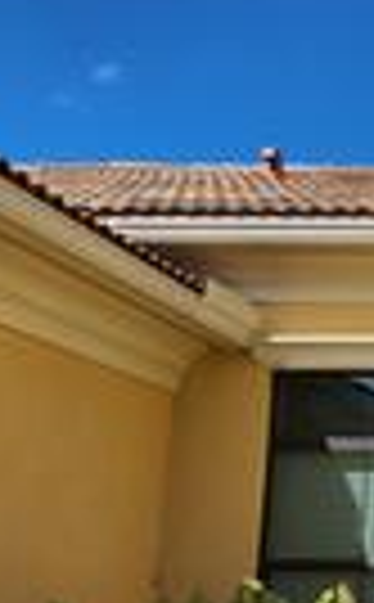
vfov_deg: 28.1
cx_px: 640
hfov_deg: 15.6
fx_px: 1198
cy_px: 392
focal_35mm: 73
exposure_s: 1/1941
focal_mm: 6.4
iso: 12
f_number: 1.8
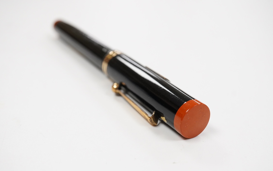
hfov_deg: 43.5
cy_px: 91
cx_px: 136
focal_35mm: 46
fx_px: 342
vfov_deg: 28.0
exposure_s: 1/200
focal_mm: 30
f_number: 10
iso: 2500
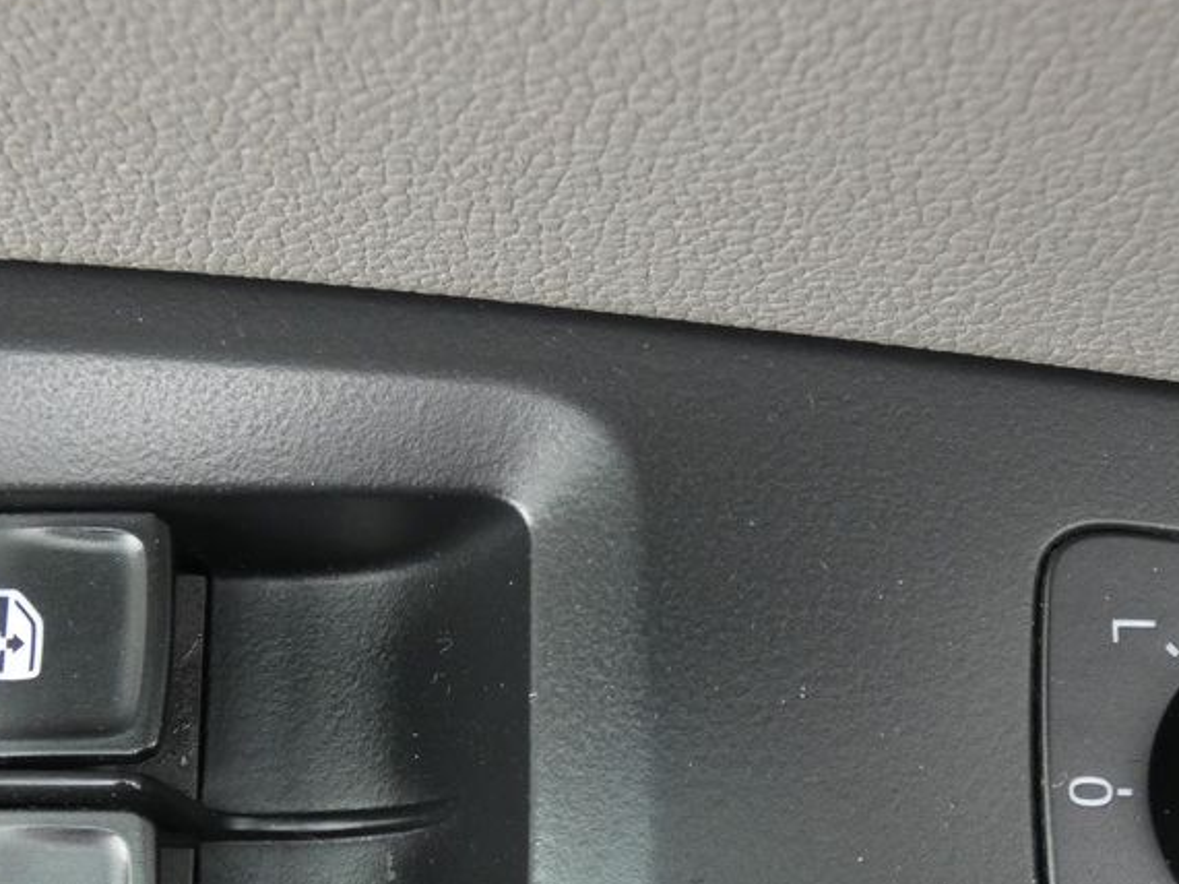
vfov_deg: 20.8
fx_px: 2384
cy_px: 700
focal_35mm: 70
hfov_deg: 27.8
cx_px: 638
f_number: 3.6
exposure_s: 1/80
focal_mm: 7.1
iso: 250
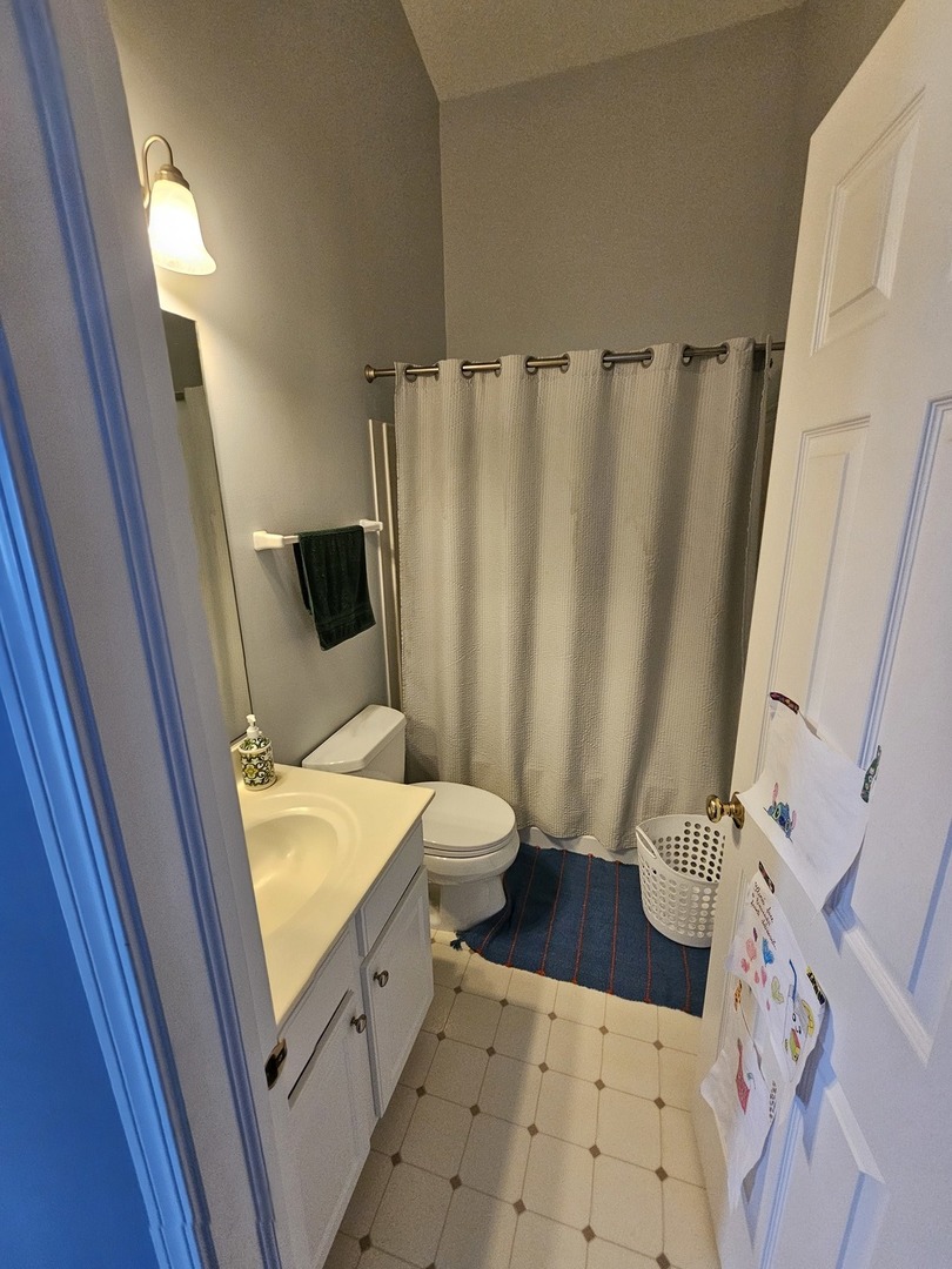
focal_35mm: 13
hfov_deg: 89.9
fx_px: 477
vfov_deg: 106.2
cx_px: 476
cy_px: 634
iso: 320
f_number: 2.2
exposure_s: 1/40
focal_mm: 2.2
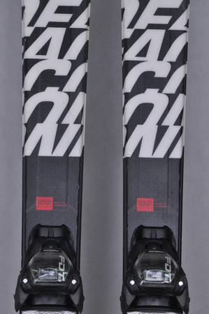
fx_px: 1375
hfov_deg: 8.7
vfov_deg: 13.1
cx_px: 104
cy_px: 157
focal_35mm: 158
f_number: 11
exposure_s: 1/125
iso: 3200
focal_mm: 105
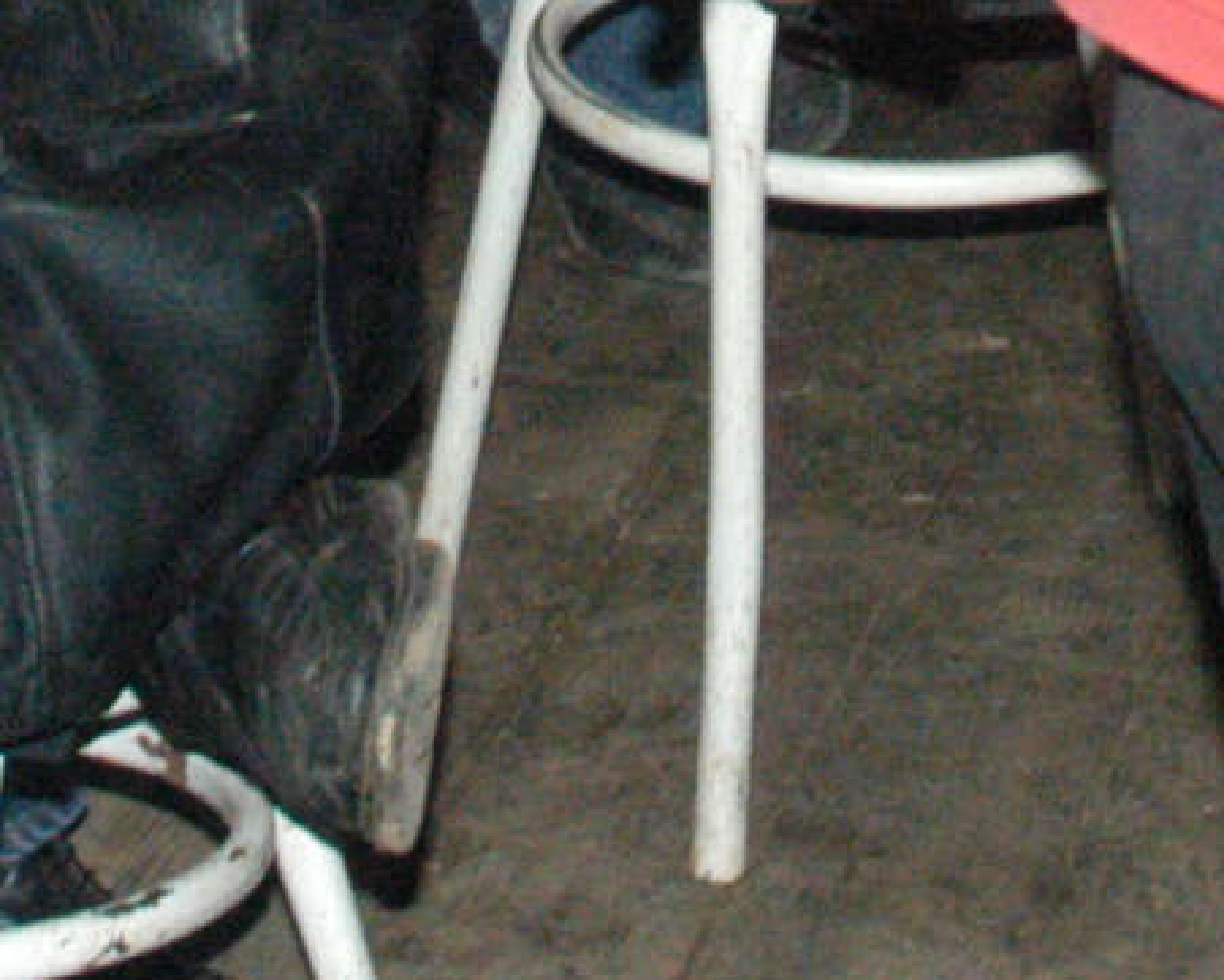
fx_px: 8153
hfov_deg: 8.5
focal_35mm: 225
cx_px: 1216
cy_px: -1154
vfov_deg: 6.6
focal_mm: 24
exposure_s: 1/60
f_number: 8
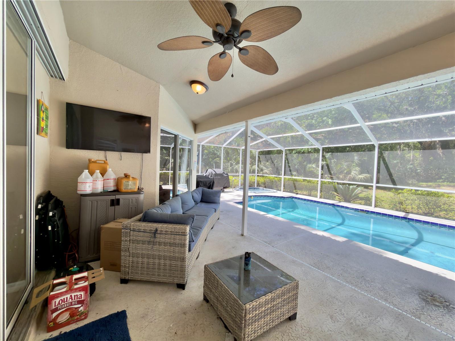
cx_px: 228
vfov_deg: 85.7
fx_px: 184
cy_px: 170
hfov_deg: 102.1
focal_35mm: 14
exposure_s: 1/121
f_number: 2.2
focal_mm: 2.22
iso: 32
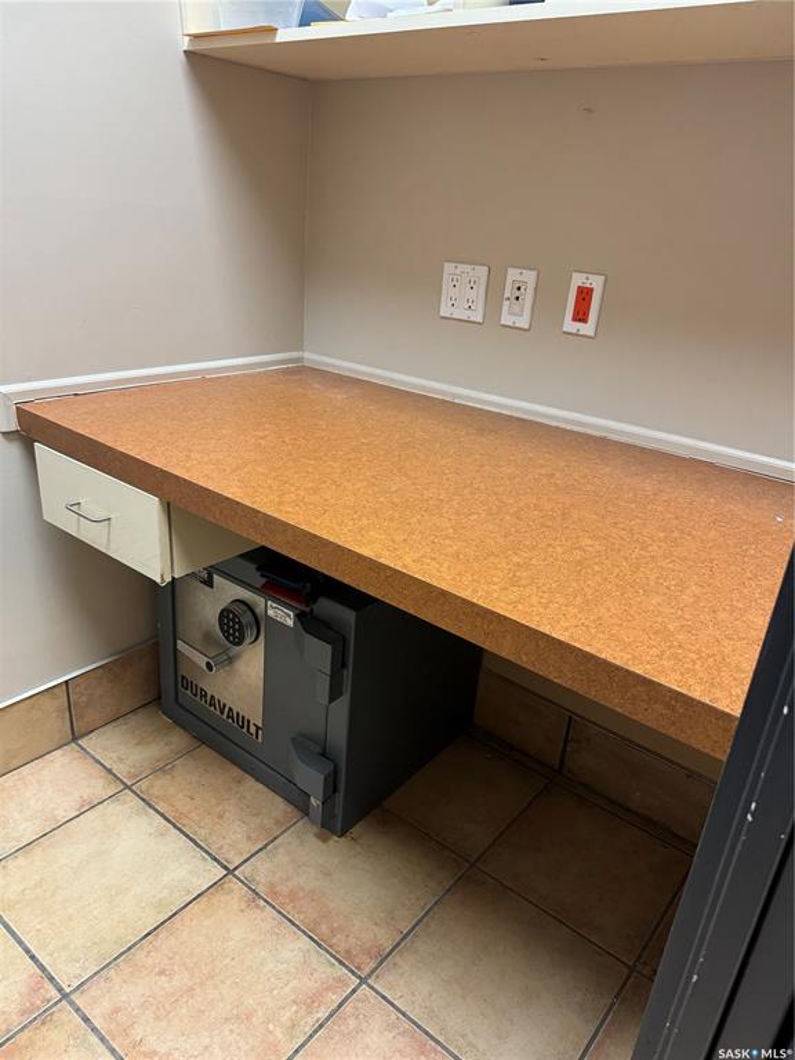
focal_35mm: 24
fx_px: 735
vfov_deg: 71.6
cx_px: 398
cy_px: 530
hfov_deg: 56.8
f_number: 1.78
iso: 400
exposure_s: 1/60
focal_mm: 6.76
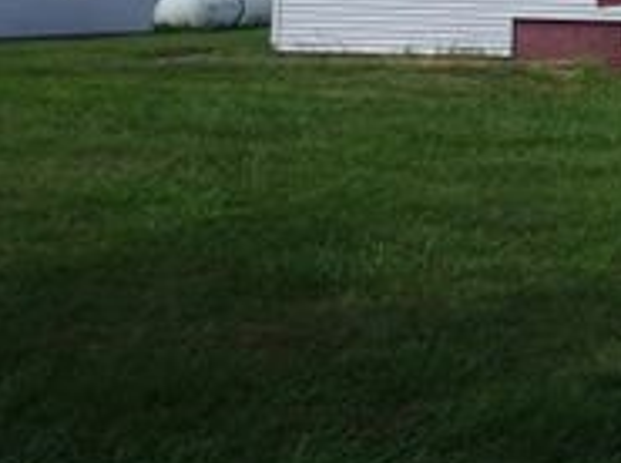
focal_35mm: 65
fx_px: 1164
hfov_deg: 25.7
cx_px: 806
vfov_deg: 21.4
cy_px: -42
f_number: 3.5
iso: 80
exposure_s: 1/640
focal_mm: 4.1
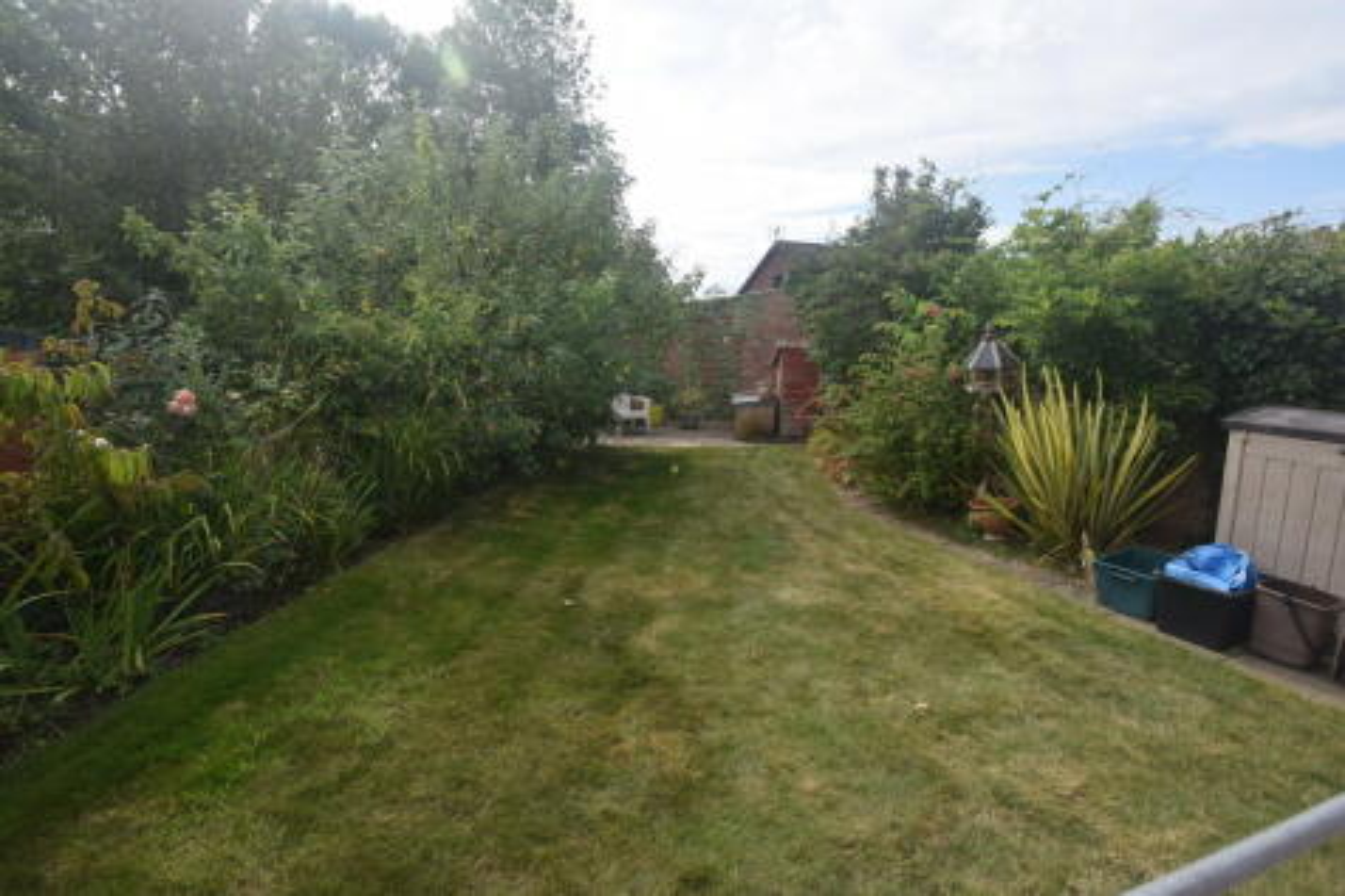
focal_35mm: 18
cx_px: 672
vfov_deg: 67.3
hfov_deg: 90.0
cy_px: 448
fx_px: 672
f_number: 9
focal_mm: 12
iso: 200
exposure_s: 1/320
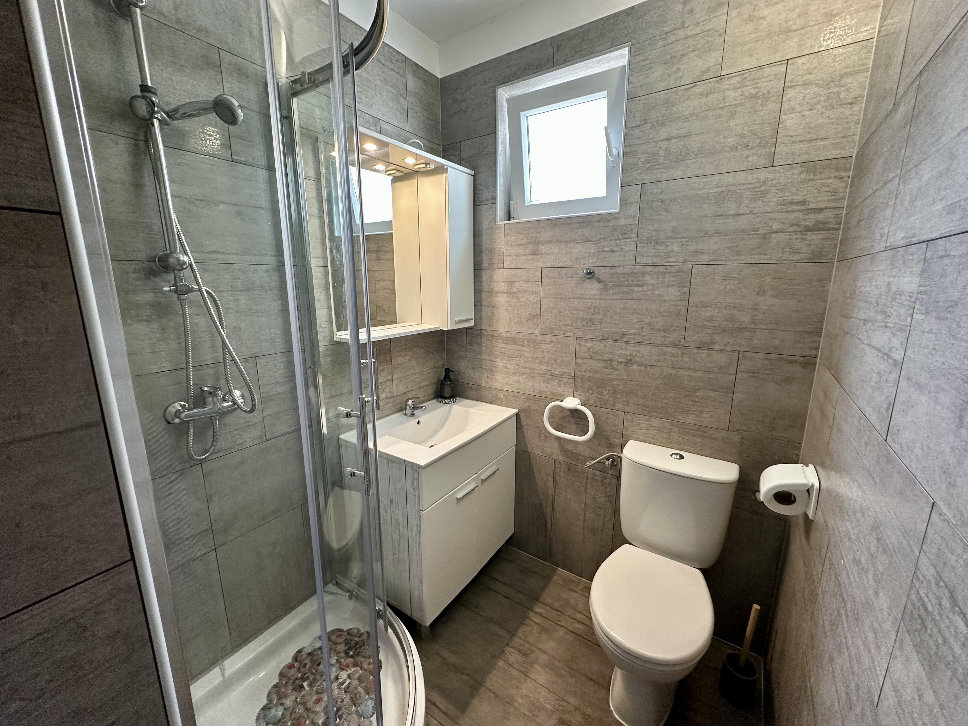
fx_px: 391
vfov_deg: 85.7
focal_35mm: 14
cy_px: 363
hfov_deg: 102.1
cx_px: 484
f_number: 2.2
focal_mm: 2.22
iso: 250
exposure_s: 1/100
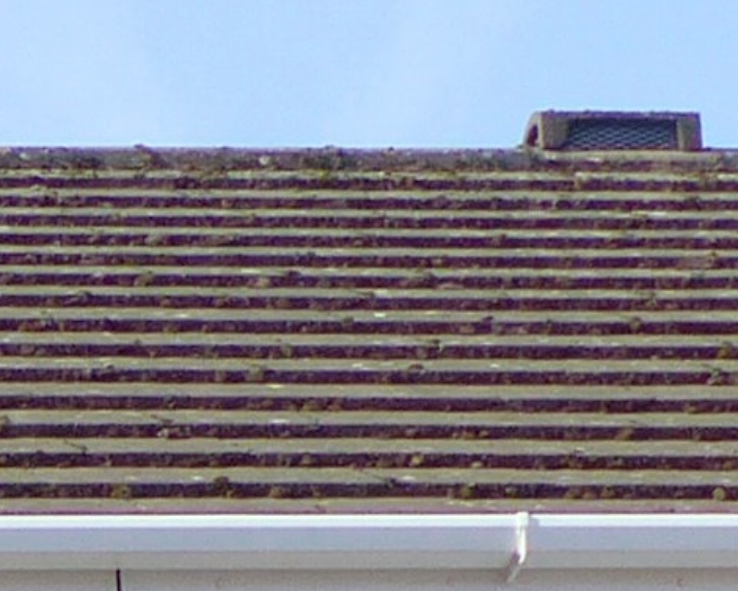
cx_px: -1129
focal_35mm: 246
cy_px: 2022
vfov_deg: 5.7
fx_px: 5373
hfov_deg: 7.3
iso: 100
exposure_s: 1/500
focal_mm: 6.2
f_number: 4
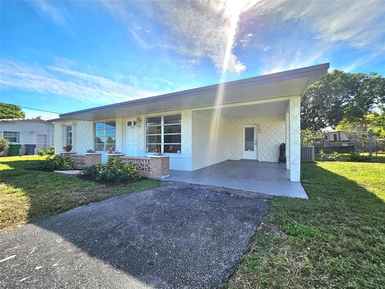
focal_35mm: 13
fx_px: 145
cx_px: 192
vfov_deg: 89.9
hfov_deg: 106.2
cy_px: 144
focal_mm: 2.2
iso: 50
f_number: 2.2
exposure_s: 1/2500
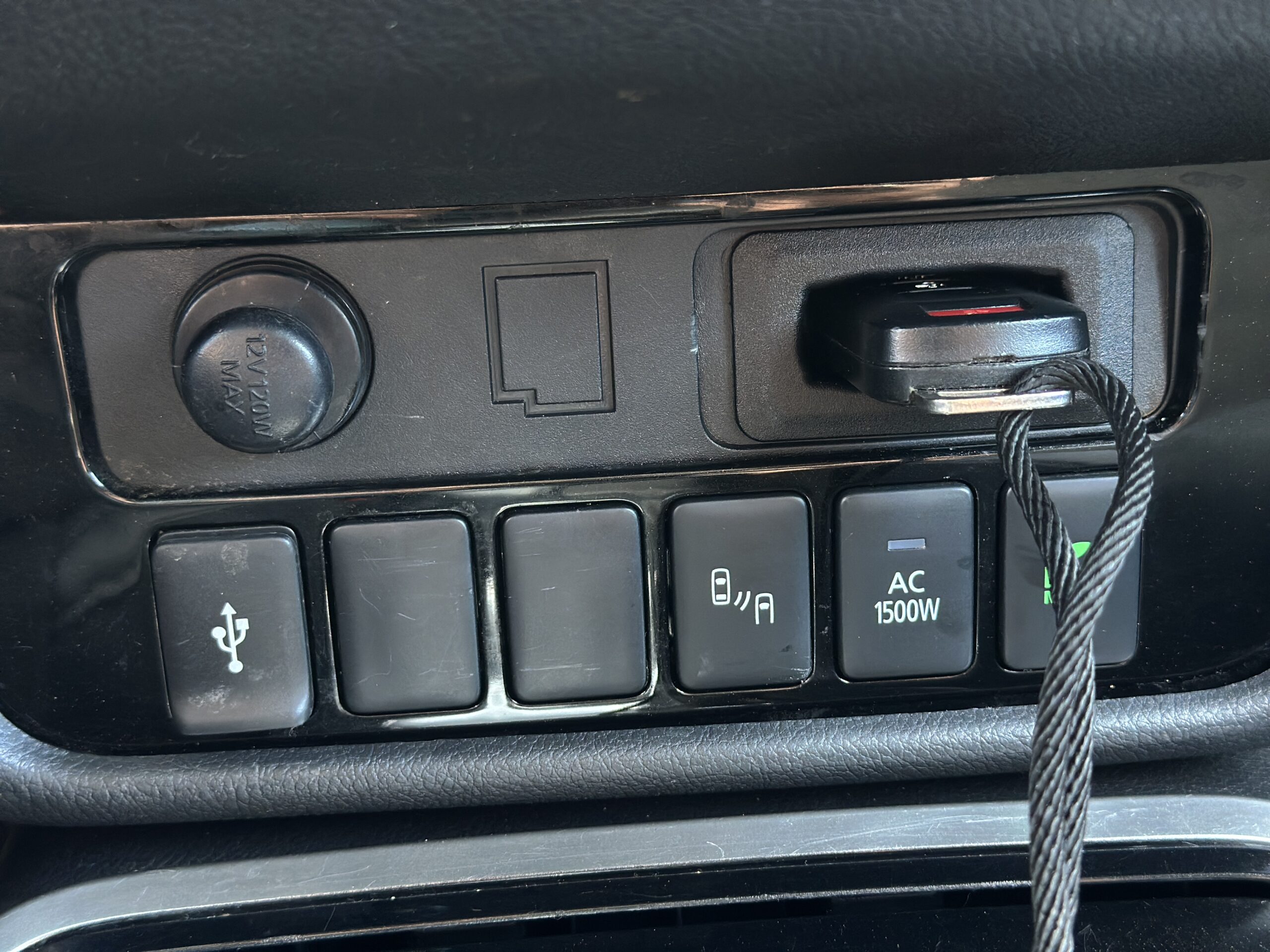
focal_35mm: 48
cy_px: 476
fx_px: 1761
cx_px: 635
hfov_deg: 39.7
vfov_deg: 30.3
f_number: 1.78
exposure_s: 1/33
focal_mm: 6.86
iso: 320
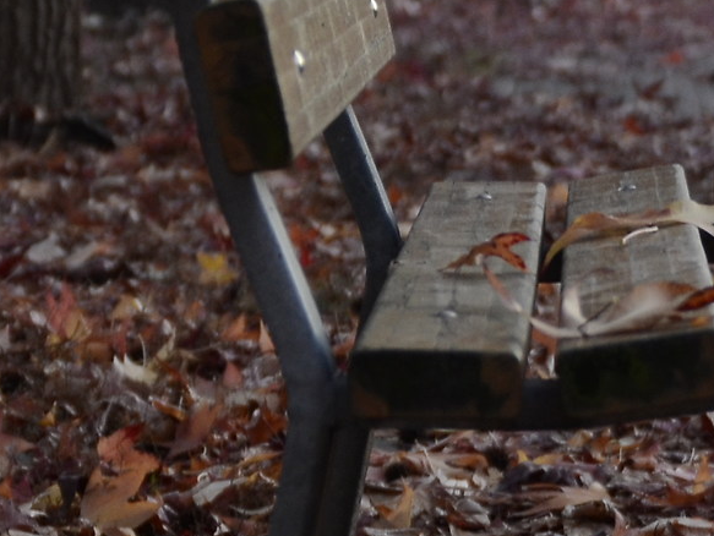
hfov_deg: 6.7
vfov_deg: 5.0
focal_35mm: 296
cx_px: 718
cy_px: 225
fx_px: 6109
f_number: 2.8
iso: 500
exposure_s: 1/30
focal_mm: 50
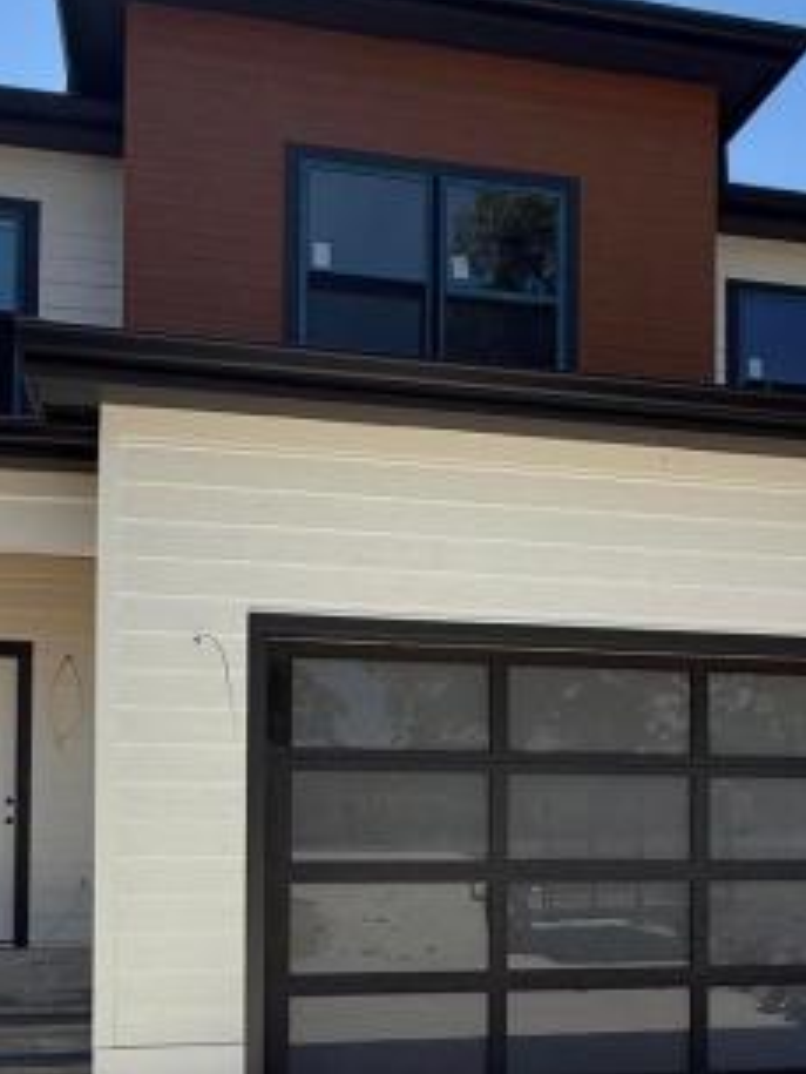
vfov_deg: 53.0
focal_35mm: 33
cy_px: 796
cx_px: 355
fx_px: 1024
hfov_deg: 42.9
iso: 50
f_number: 2.2
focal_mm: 2.22
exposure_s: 1/1698
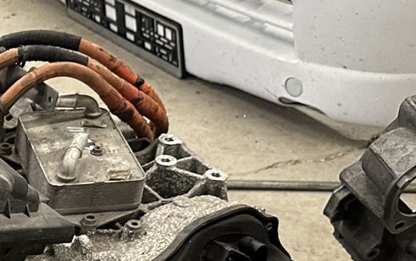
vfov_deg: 12.3
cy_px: 429
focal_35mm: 100
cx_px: -274
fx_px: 1134
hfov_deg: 17.7
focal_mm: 6.86
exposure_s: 1/50
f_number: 1.78
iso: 320
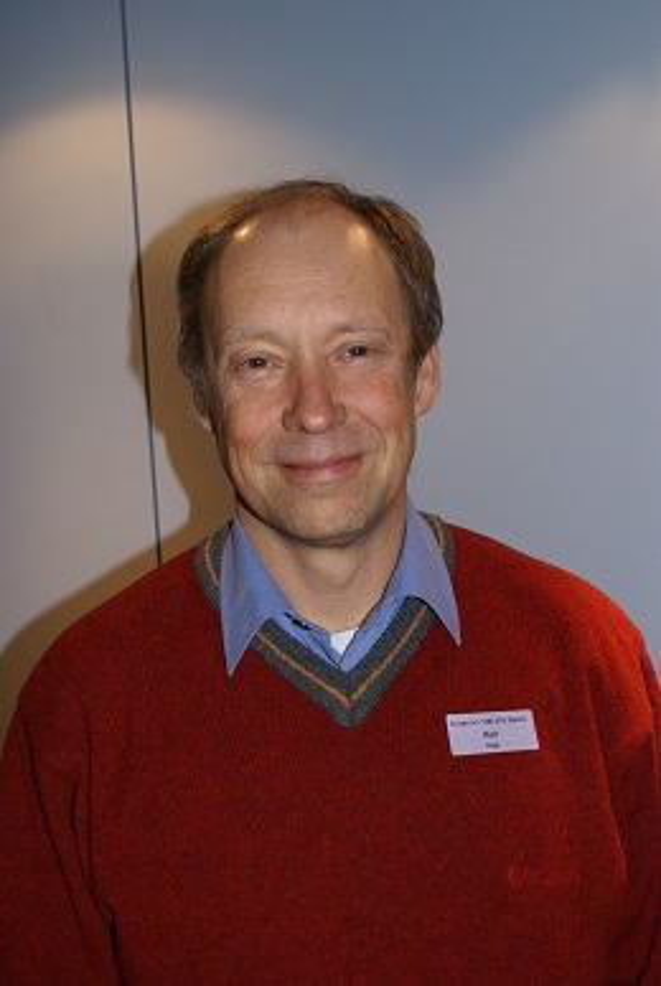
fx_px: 1441
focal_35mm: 52
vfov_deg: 37.8
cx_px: 330
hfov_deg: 25.8
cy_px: 493
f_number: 5.6
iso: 400
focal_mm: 35
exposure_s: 1/60
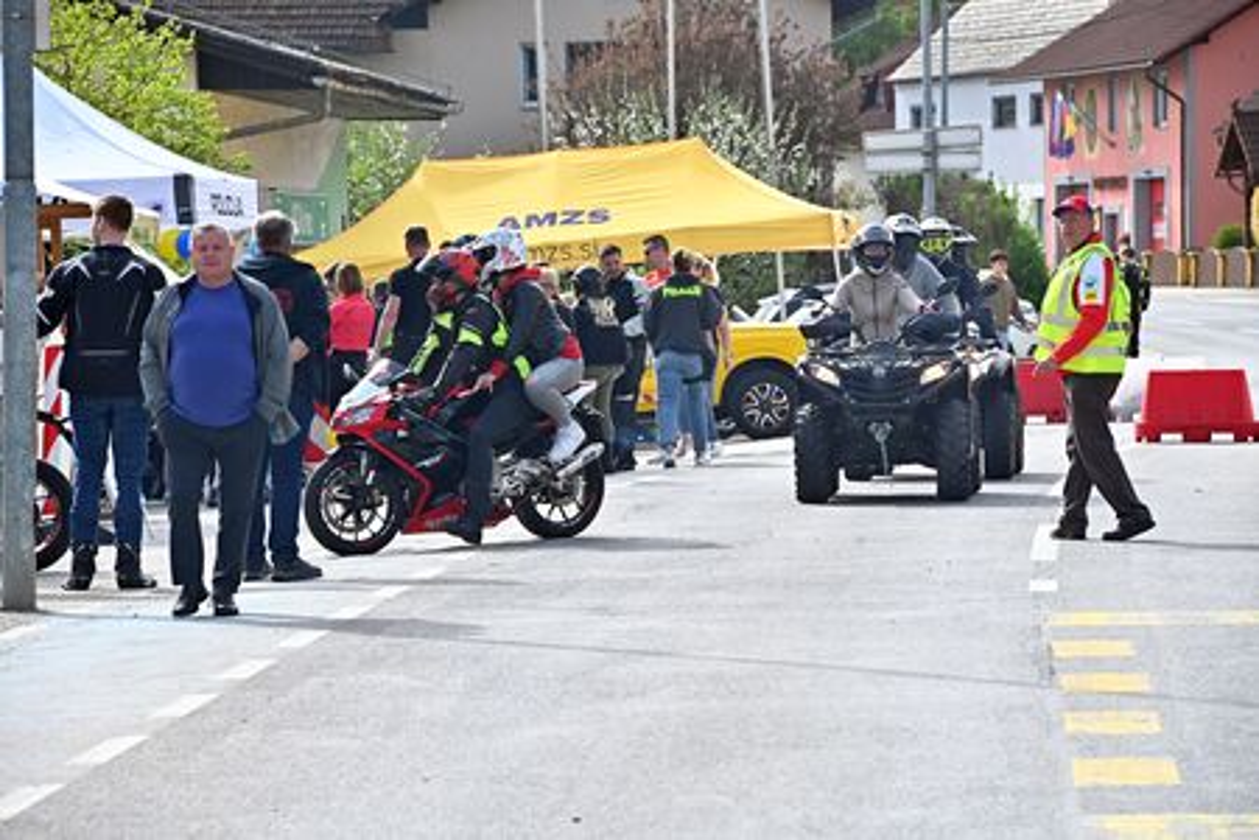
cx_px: 630
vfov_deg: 6.9
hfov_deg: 10.3
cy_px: 420
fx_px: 6994
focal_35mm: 200
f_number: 10
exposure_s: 1/1600
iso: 1600
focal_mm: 200
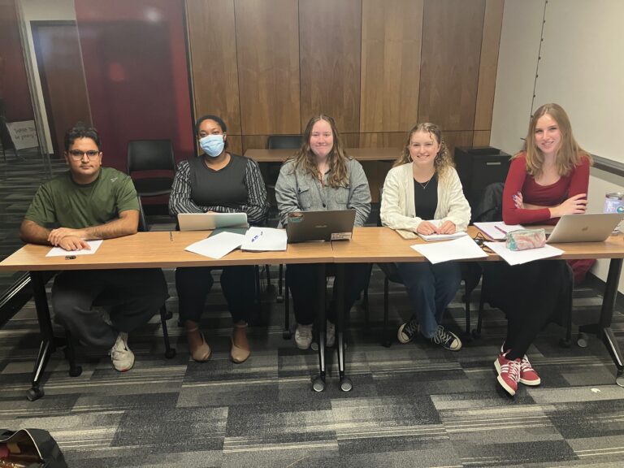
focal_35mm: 28
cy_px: 234
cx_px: 312
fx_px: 505
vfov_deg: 49.7
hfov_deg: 63.4
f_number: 1.8
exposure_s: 1/50
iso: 250
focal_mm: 3.99
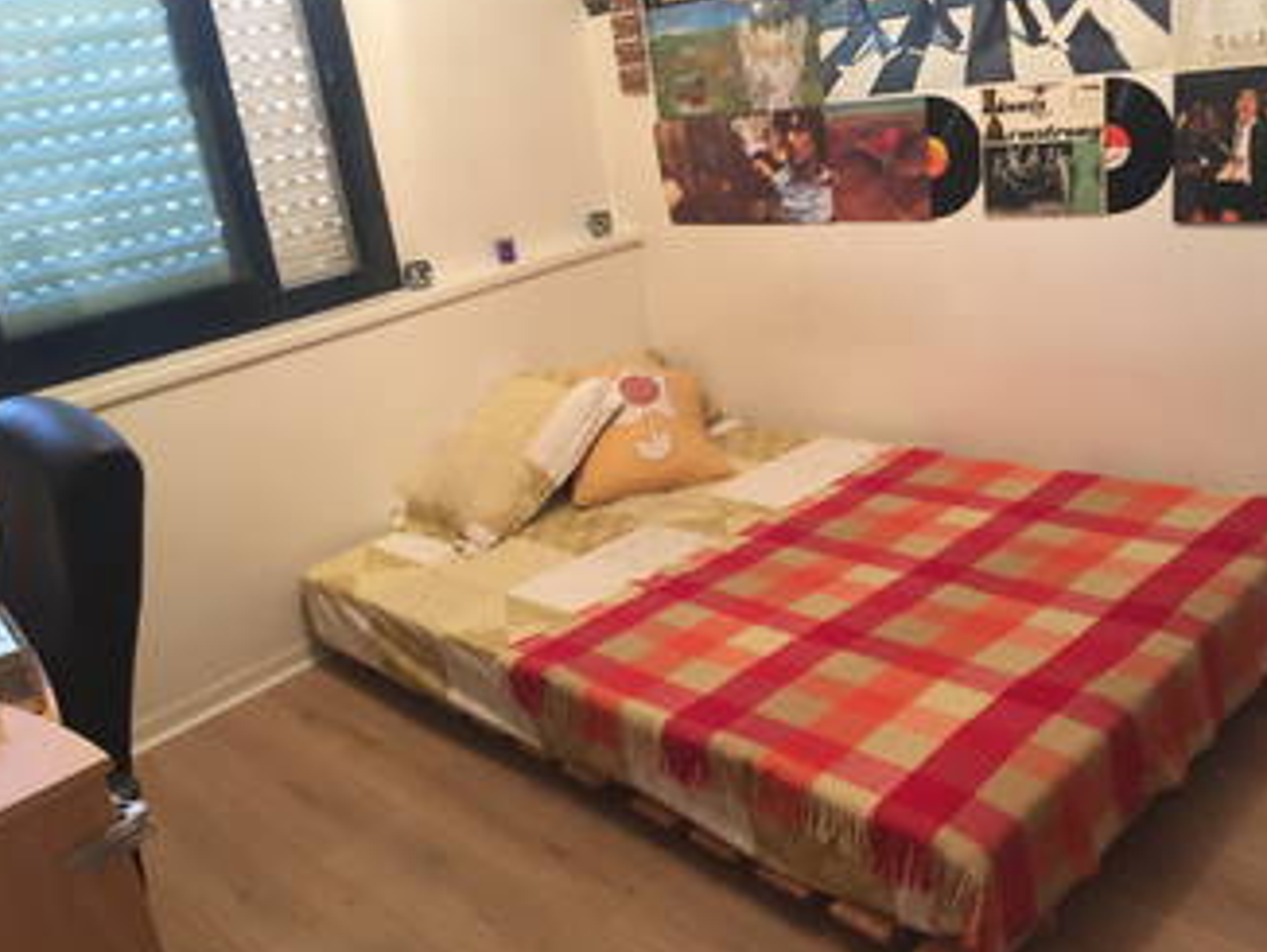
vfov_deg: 44.2
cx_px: 680
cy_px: 466
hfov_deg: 56.7
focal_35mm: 32
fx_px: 1172
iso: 100
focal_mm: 4.15
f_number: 2.2
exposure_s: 1/10
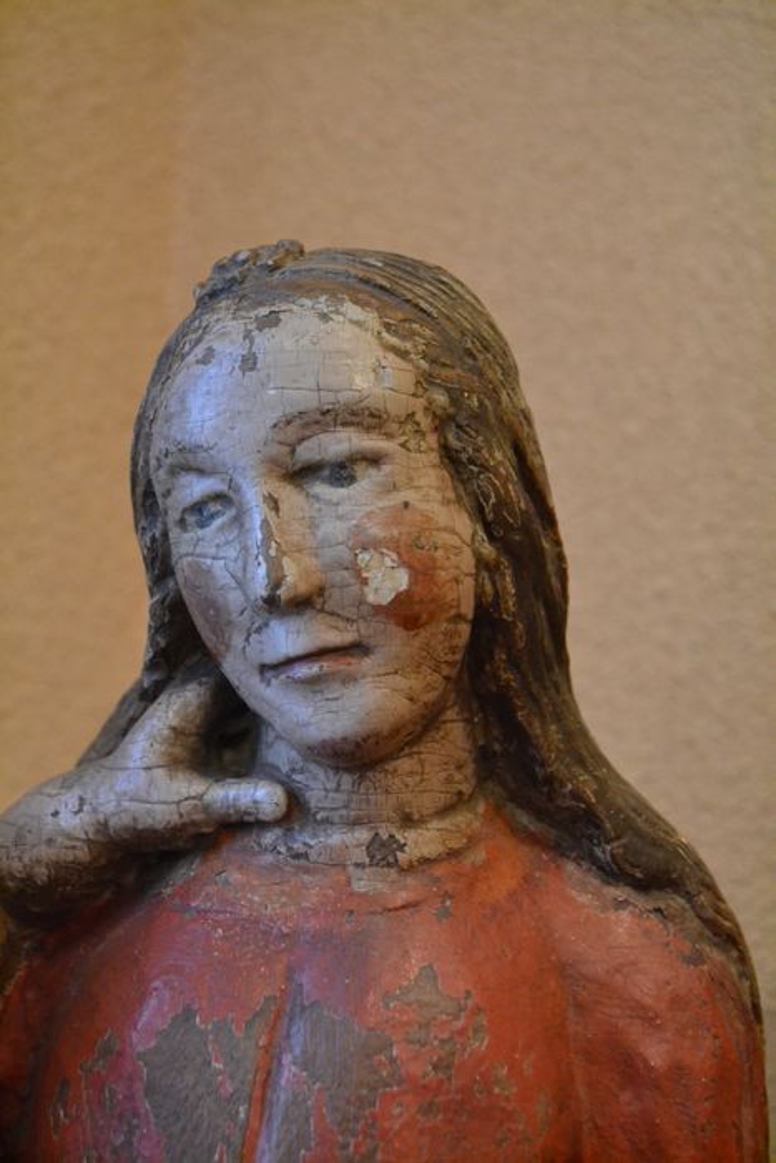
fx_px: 1551
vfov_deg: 41.1
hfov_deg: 28.1
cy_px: 582
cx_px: 388
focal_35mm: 48
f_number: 4.8
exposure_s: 1/30
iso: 3200
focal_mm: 32
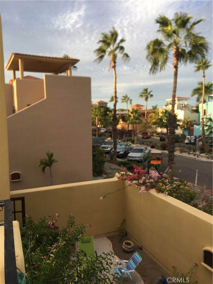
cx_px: 106
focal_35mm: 29
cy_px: 142
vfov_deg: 61.7
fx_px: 238
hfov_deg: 48.2
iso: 25
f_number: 2.2
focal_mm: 4.15
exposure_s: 1/463
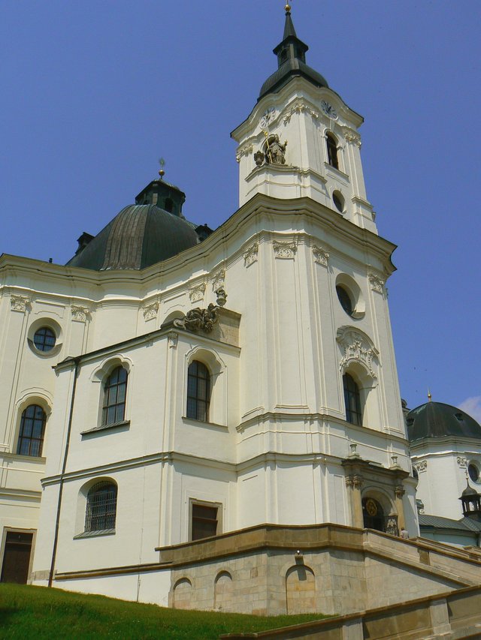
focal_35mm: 36
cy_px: 320
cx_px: 240
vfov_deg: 51.3
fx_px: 667
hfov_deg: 39.7
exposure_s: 1/640
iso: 80
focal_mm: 6
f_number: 8
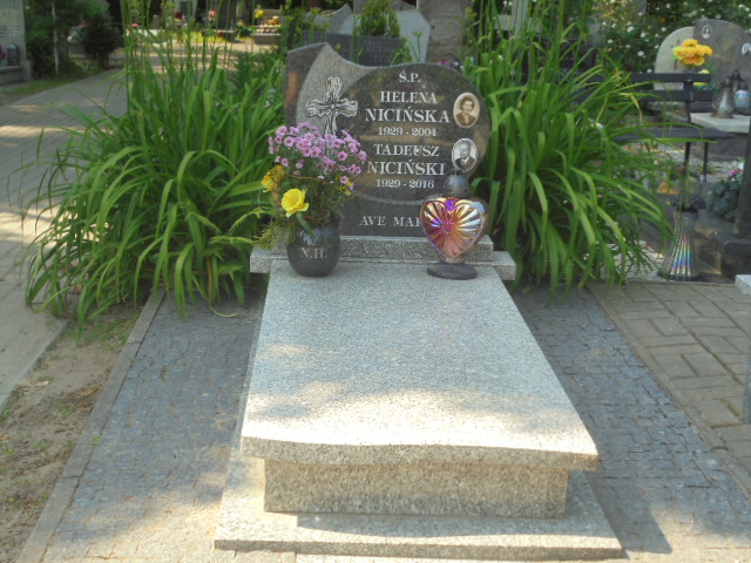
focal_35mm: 49
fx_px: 1063
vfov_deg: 29.7
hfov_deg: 38.9
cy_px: 282
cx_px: 376
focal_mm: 8.9
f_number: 4.8
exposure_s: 1/125
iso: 100
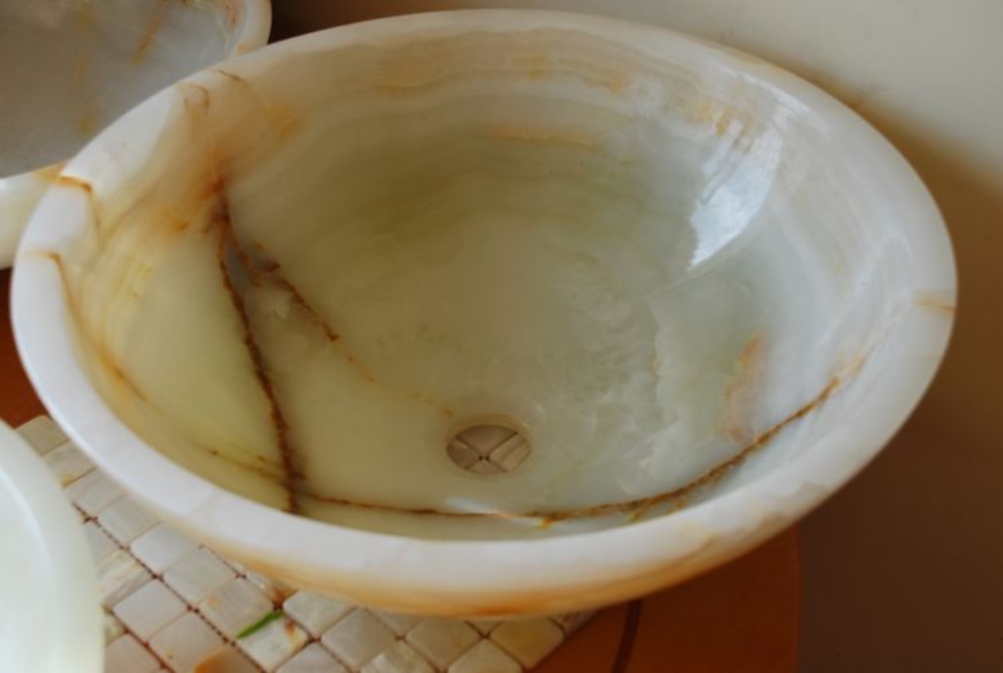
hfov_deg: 37.8
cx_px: 502
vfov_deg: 25.9
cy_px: 336
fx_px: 1465
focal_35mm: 52
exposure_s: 1/160
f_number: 6.3
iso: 200
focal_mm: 35
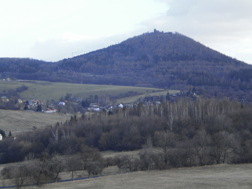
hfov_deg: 19.8
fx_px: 721
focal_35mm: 99
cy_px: 94
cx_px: 126
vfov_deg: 14.9
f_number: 5.7
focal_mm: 17.3
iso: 100
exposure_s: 1/100
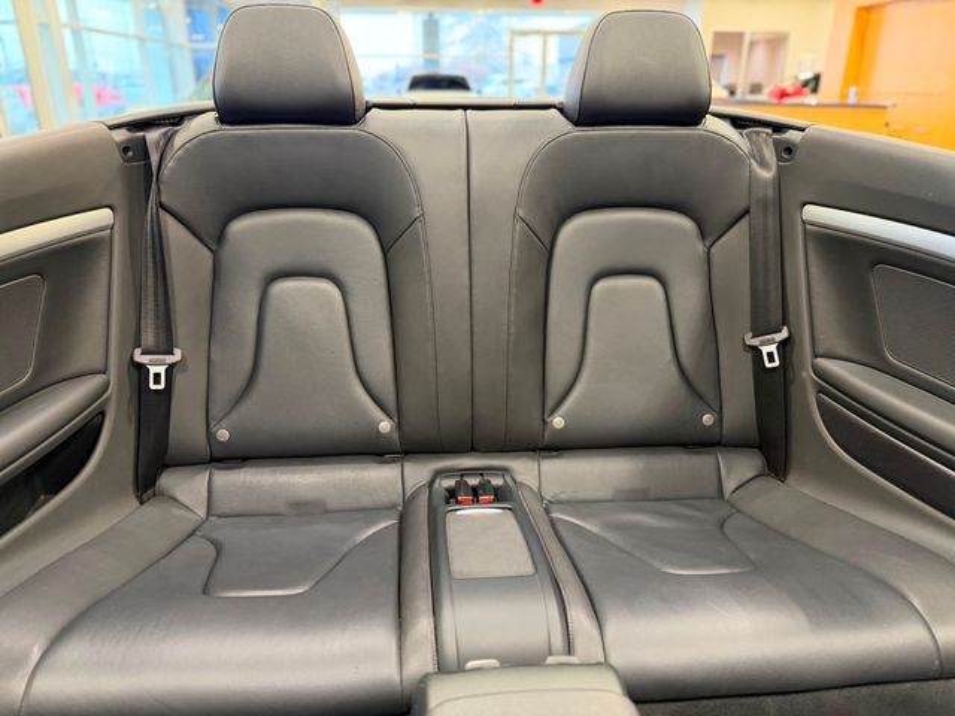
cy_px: 358
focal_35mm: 24
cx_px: 478
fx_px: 662
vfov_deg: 56.8
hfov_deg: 71.6
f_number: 1.78
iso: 500
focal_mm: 6.76
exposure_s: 1/60
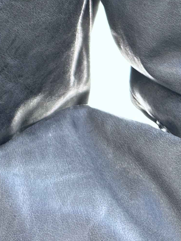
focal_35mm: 97
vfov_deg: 17.6
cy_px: -145
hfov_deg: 14.3
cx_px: -86
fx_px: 677
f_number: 1.78
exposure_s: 1/100
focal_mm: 6.86
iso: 64
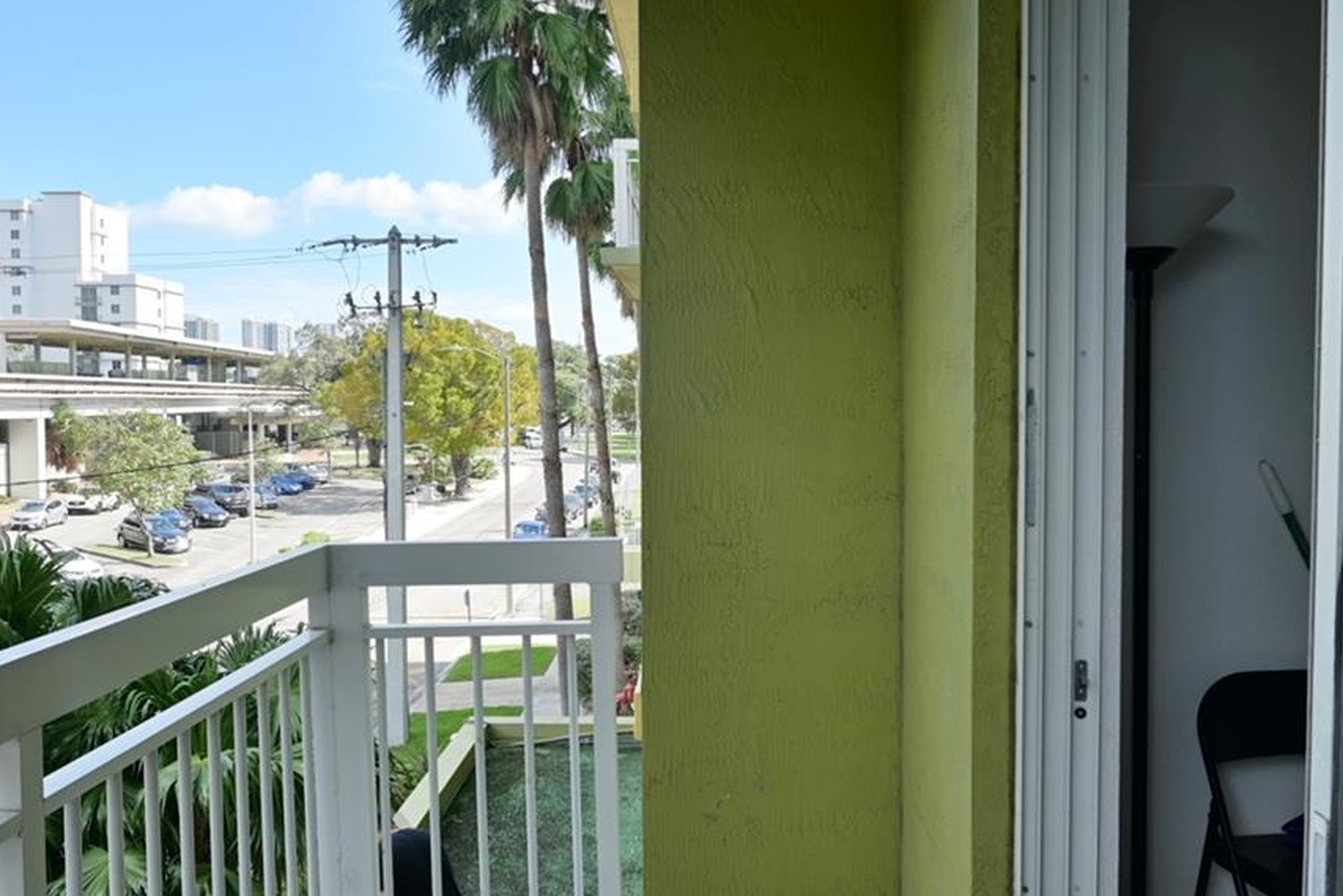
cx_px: 727
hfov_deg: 61.8
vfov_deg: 43.6
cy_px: 428
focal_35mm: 30
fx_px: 1119
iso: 100
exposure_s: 1/40
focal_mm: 16
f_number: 8
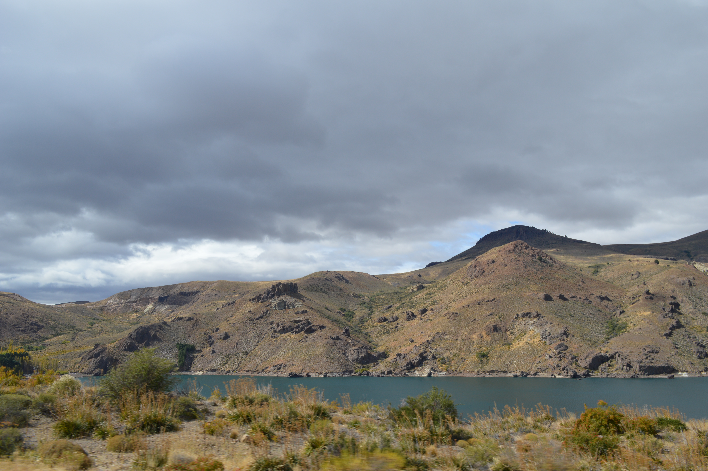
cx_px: 354
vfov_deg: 43.5
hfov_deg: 62.0
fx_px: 589
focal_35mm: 30
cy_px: 236
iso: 100
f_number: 9
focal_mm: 20
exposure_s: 1/320
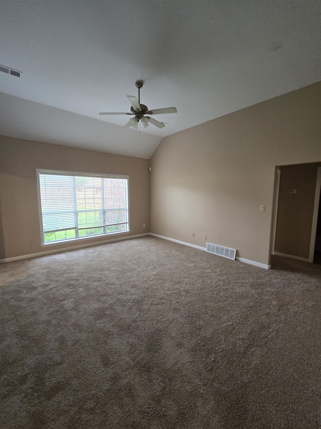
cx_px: 160
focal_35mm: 13
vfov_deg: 106.2
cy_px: 214
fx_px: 161
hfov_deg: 89.9
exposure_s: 1/60
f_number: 2.2
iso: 500
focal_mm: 2.2
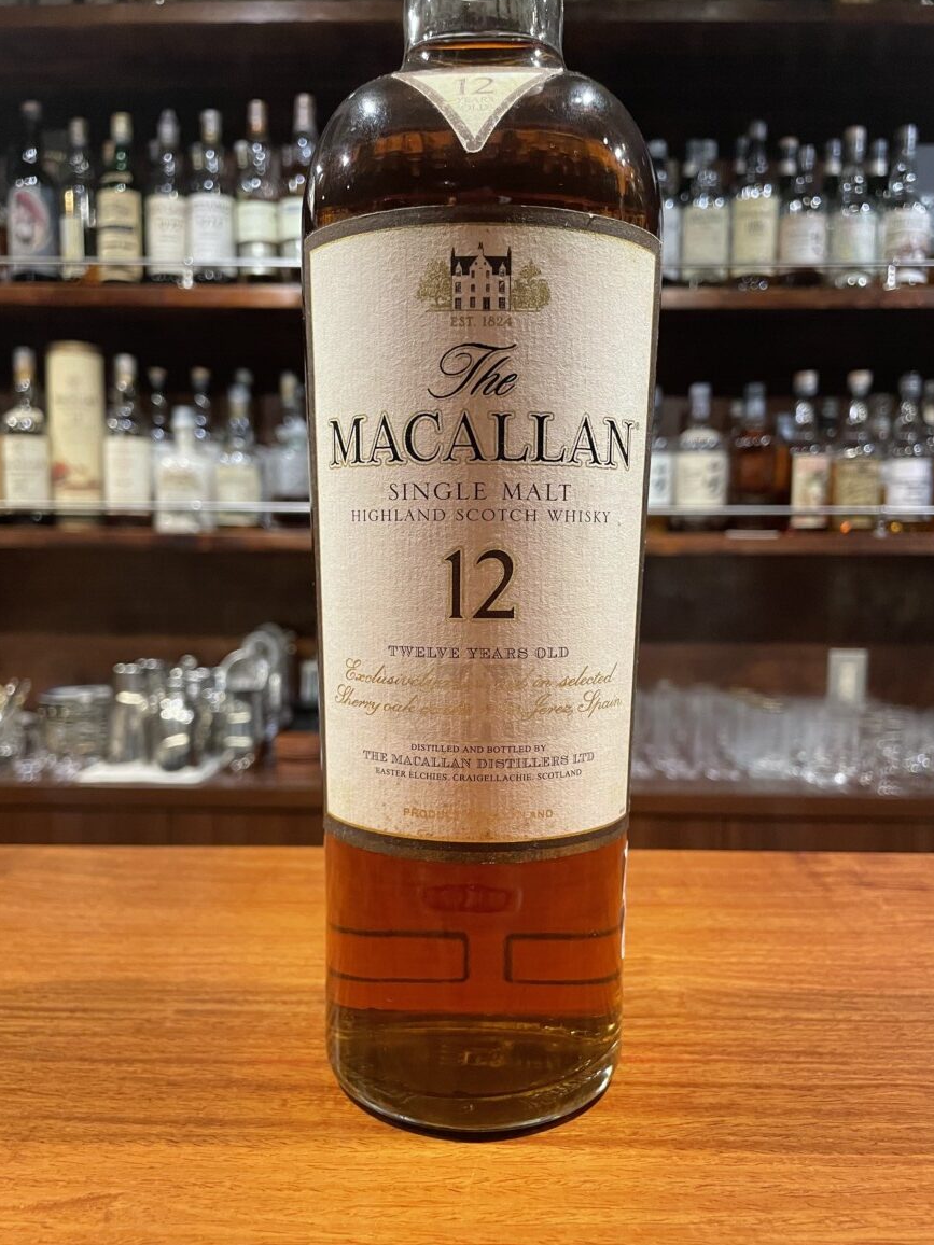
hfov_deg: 51.3
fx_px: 971
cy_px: 624
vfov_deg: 65.3
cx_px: 480
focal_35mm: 27
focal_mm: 4.2
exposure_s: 1/50
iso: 400
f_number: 1.6
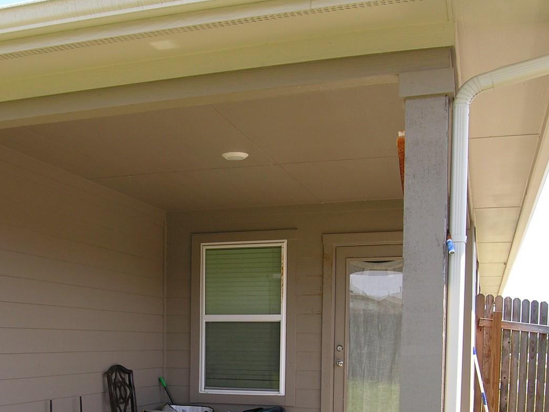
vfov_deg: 29.6
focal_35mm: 47
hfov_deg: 40.0
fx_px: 745
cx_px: 185
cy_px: 367
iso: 50
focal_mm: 6.1
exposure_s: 1/143
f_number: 4.5
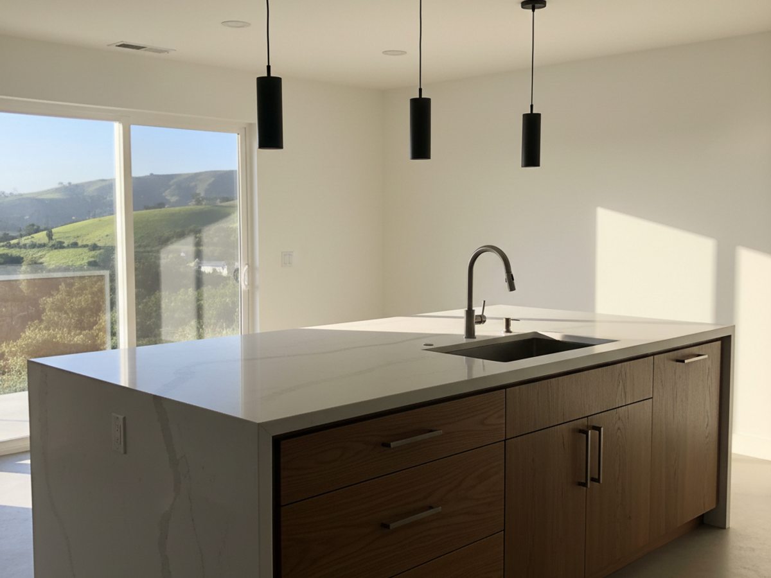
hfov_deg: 67.3
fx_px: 579
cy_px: 289
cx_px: 386
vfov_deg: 53.1
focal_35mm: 26
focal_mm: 5.7
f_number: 1.5
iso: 122
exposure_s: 1/867
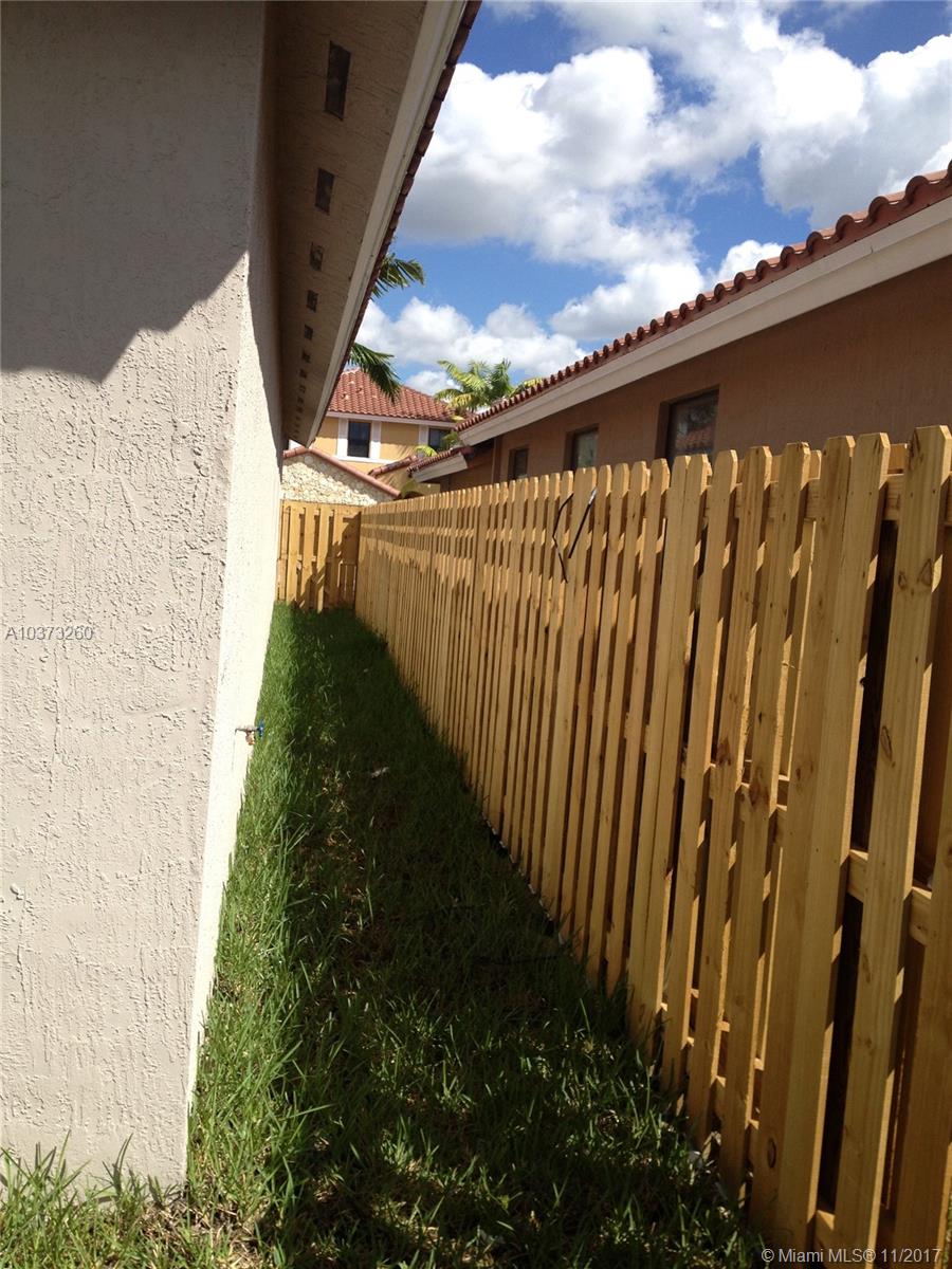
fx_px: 1283
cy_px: 634
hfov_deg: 40.7
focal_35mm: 35
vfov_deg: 52.6
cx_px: 476
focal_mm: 4.28
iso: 64
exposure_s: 1/1783
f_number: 2.4
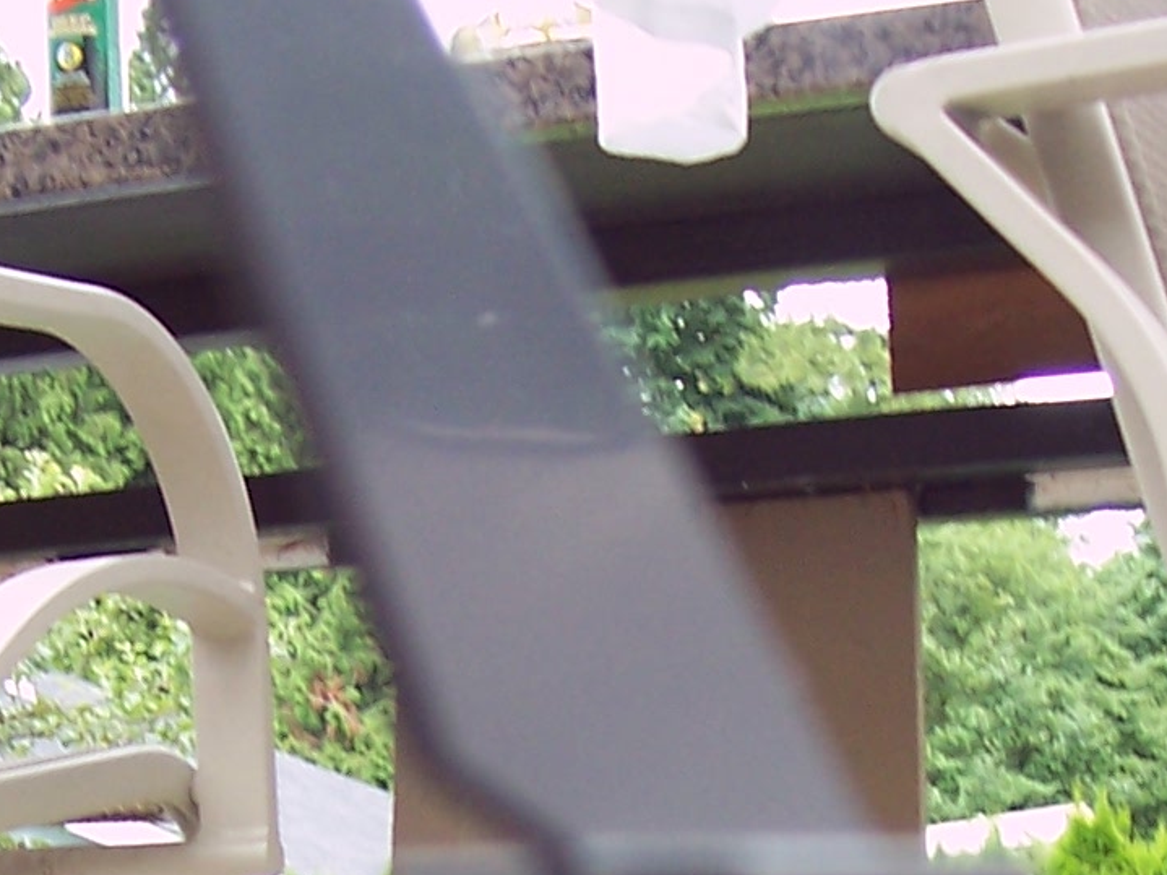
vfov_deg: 13.0
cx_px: 667
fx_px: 3674
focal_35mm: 109
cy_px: 1221
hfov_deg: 18.0
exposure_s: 1/90
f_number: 2.7
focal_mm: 5.6
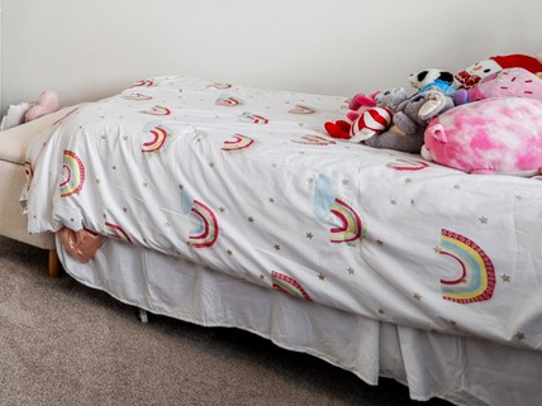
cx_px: -56
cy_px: -35
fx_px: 611
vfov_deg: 32.6
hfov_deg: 39.2
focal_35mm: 39
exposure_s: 1/30
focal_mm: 16
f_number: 6.3
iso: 200
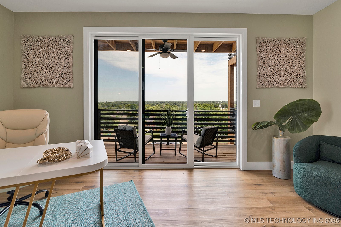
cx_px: 170
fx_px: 152
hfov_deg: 96.7
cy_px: 114
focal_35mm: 16
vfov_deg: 73.8
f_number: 8
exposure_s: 1/125
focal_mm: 16
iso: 250
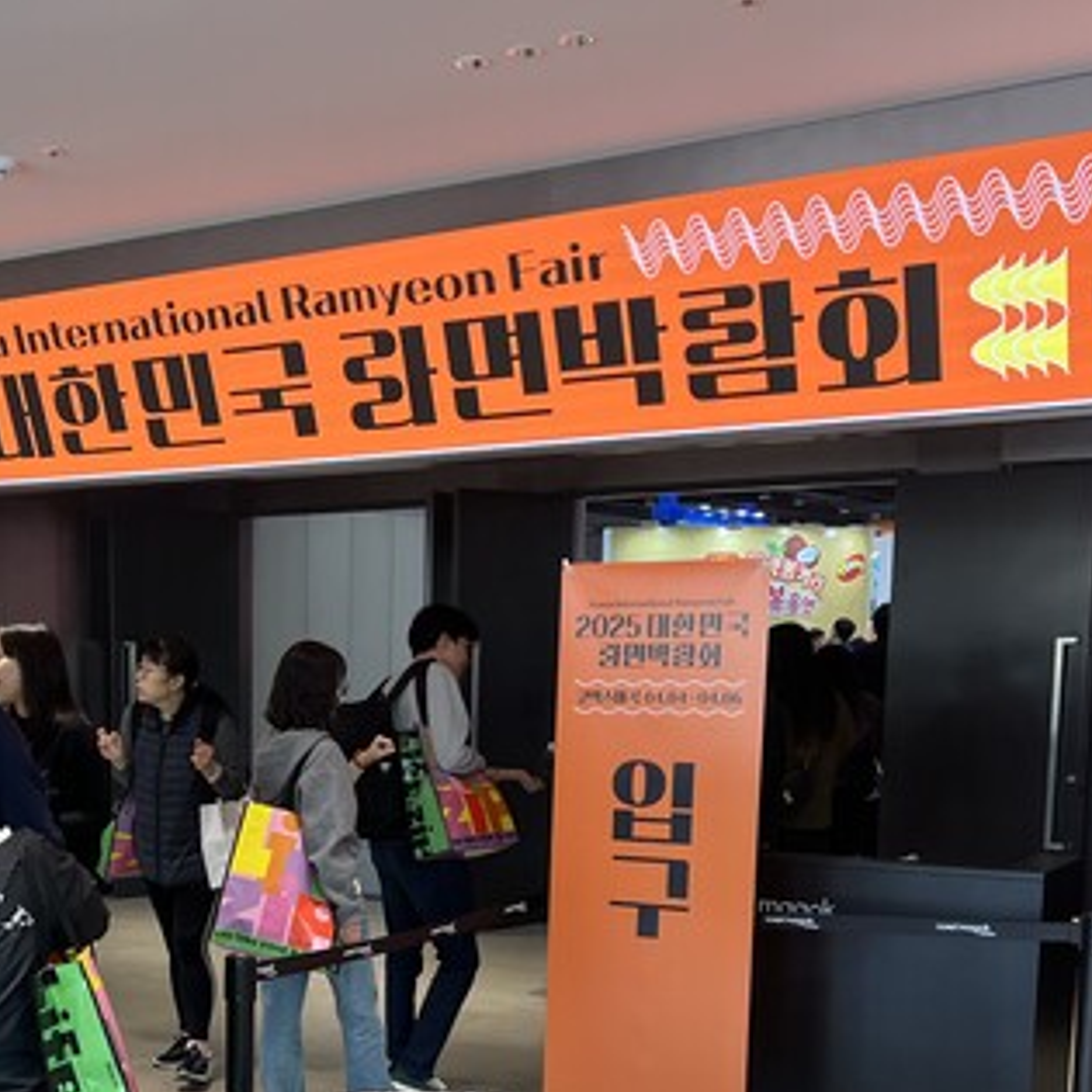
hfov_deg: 32.4
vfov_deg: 32.3
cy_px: 903
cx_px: 208
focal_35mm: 51
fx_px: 1820
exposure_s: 1/120
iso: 80
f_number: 1.5
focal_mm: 5.7
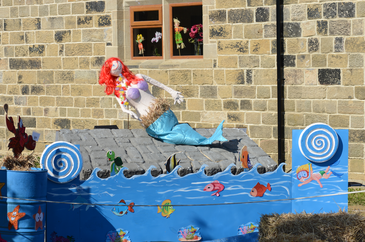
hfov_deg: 19.5
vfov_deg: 13.0
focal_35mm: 105
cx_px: 182
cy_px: 121
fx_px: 1063
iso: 200
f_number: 8
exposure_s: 1/500
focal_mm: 105
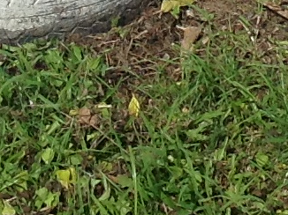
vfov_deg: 5.1
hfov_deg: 7.1
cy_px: -382
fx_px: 2311
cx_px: 62
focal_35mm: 278
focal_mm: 4.28
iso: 64
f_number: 2.4
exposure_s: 1/3367
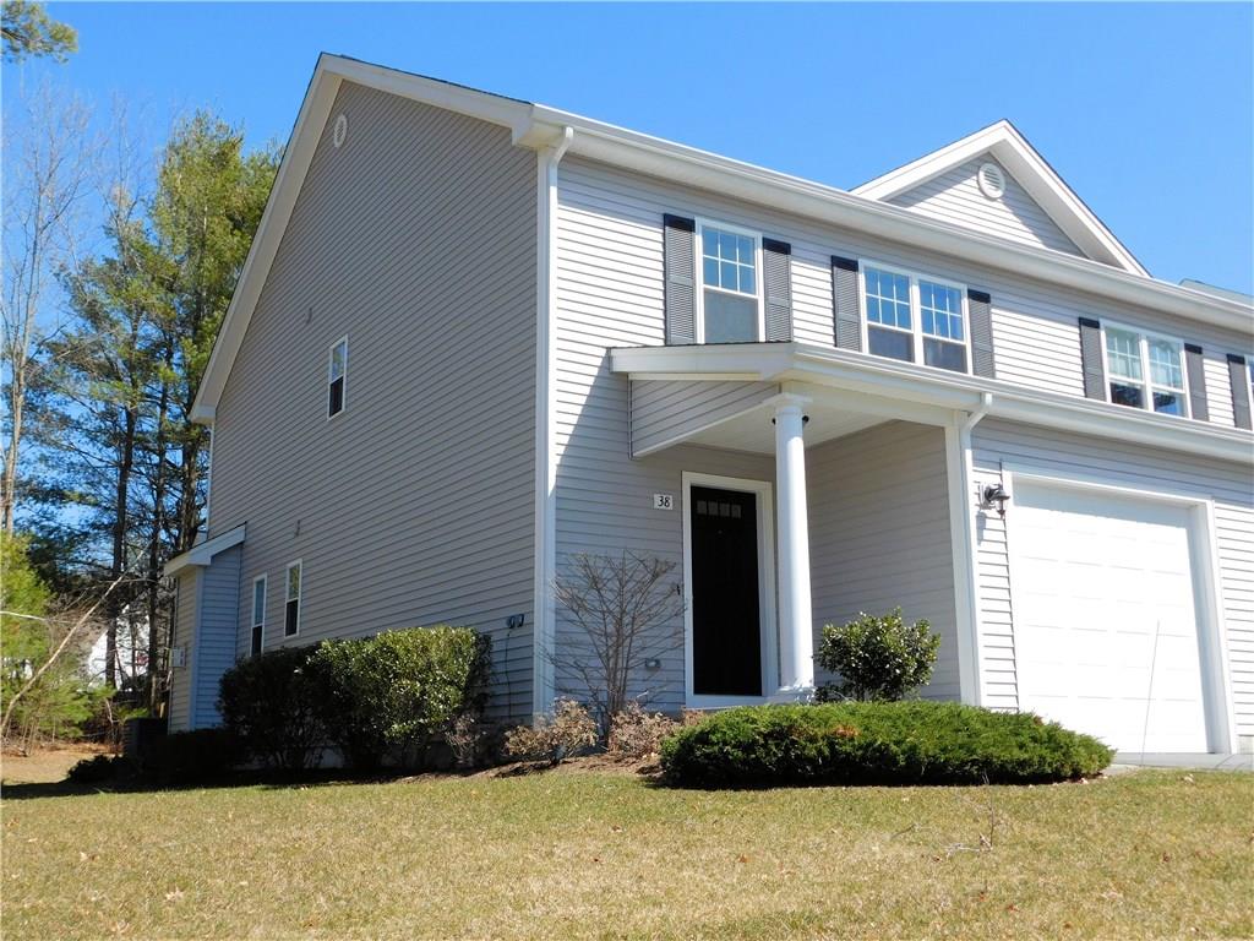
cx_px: 627
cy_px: 470
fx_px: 1304
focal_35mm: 36
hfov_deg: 51.4
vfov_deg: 39.7
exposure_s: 1/1000
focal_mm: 6.3
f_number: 3.5
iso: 125
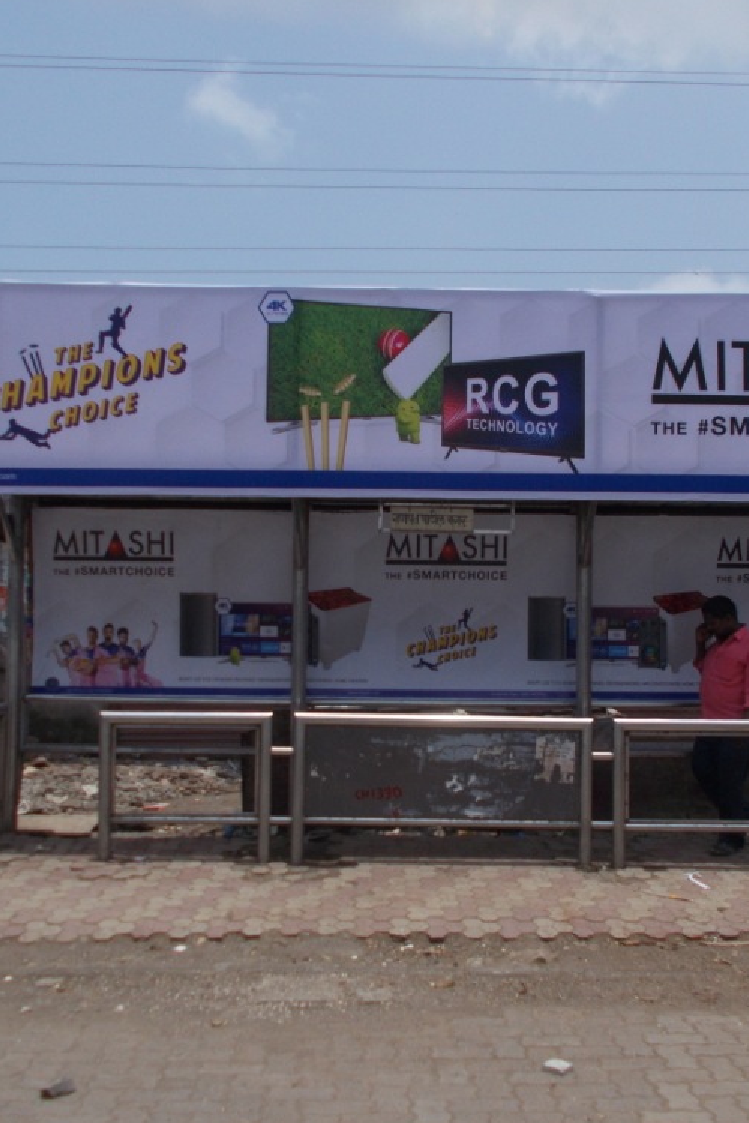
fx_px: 1154
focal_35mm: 37
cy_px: 563
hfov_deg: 35.9
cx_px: 405
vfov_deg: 51.9
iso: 80
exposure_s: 1/320
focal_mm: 4.6
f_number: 8
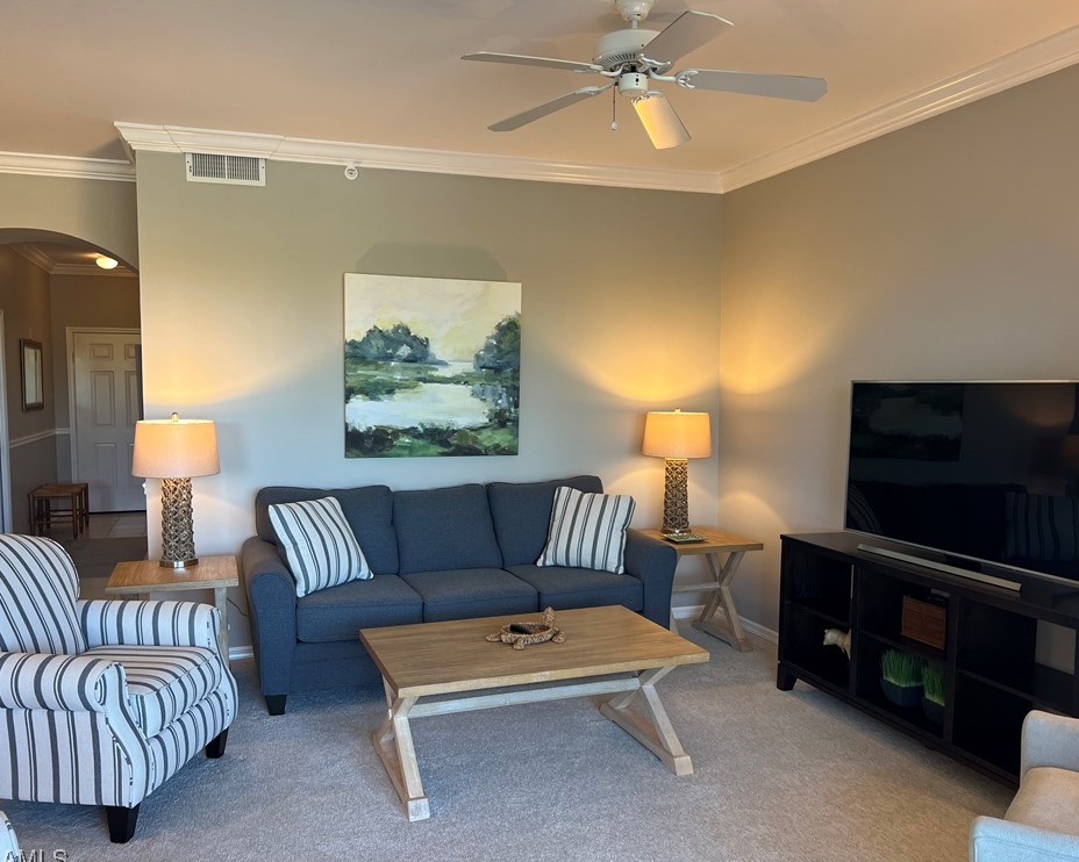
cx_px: 521
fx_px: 894
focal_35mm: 28
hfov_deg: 62.2
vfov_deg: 51.5
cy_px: 439
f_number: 1.5
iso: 125
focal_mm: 5.7
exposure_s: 1/120
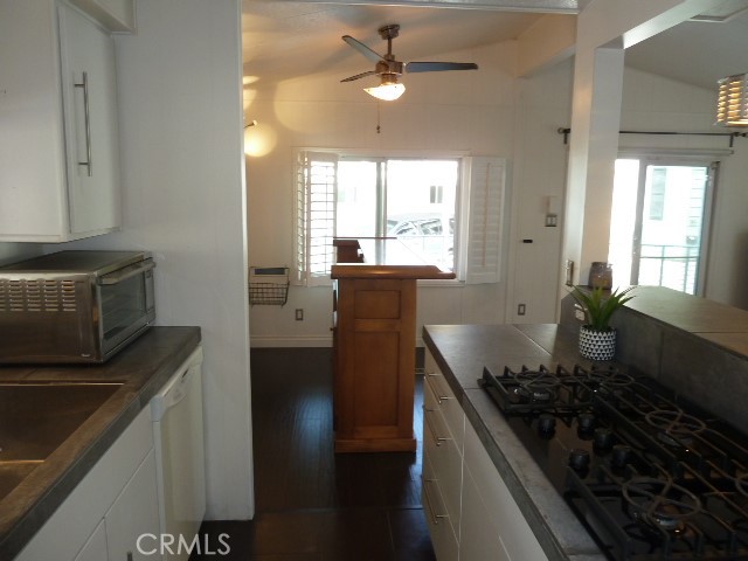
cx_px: 374
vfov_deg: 54.9
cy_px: 280
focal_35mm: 25
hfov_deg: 69.4
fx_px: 540
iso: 125
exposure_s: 1/30
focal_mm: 4.1
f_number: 3.3
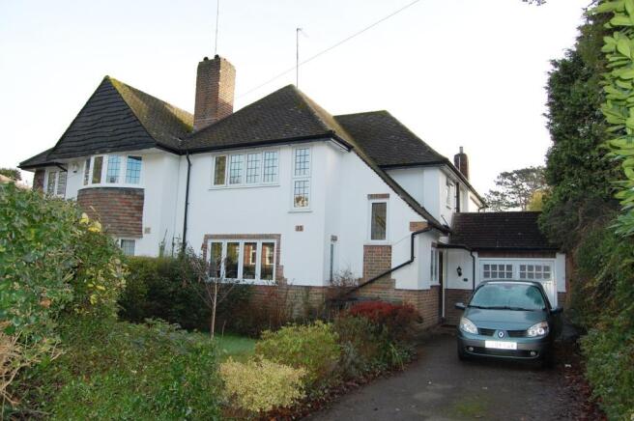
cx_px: 317
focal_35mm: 27
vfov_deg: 47.8
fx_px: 475
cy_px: 210
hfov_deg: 67.4
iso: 400
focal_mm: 18
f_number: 5.6
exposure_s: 1/500
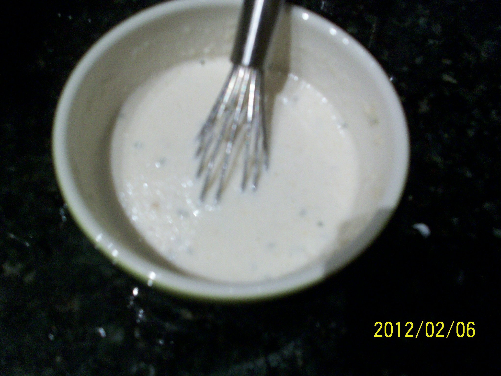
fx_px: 492
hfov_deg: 54.0
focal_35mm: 34
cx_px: 250
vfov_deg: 41.8
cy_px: 188
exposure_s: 1/29.8
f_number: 2.8
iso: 160
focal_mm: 5.7
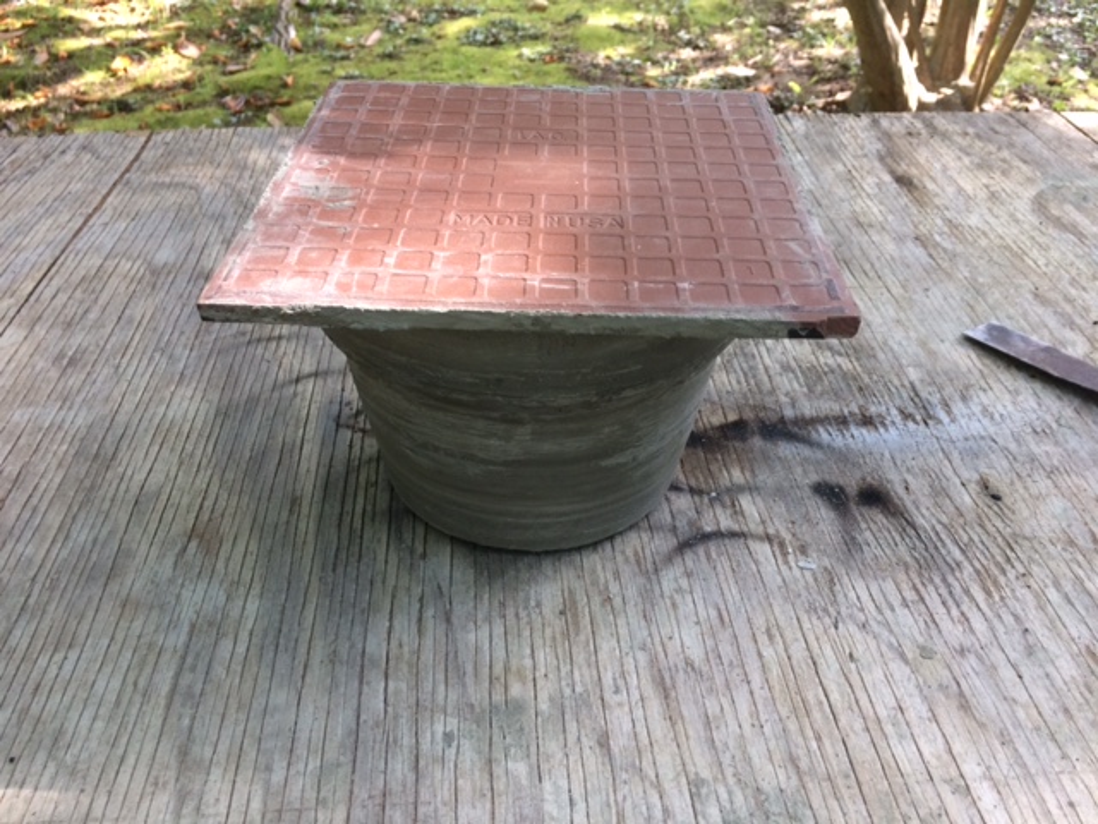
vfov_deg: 48.2
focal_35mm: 29
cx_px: 549
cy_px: 412
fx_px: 920
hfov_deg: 61.7
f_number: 2.2
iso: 64
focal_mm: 4.15
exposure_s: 1/120
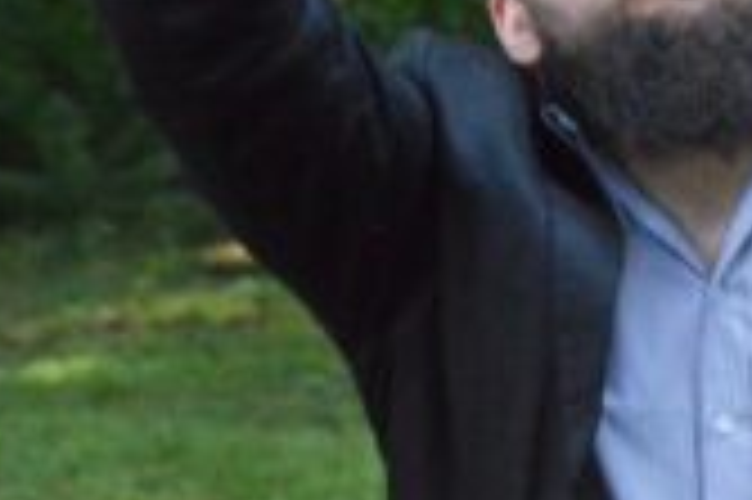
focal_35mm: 378
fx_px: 7888
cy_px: -137
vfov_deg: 3.6
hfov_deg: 5.4
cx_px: 702
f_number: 4.5
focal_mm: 70
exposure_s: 1/2000
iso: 6400
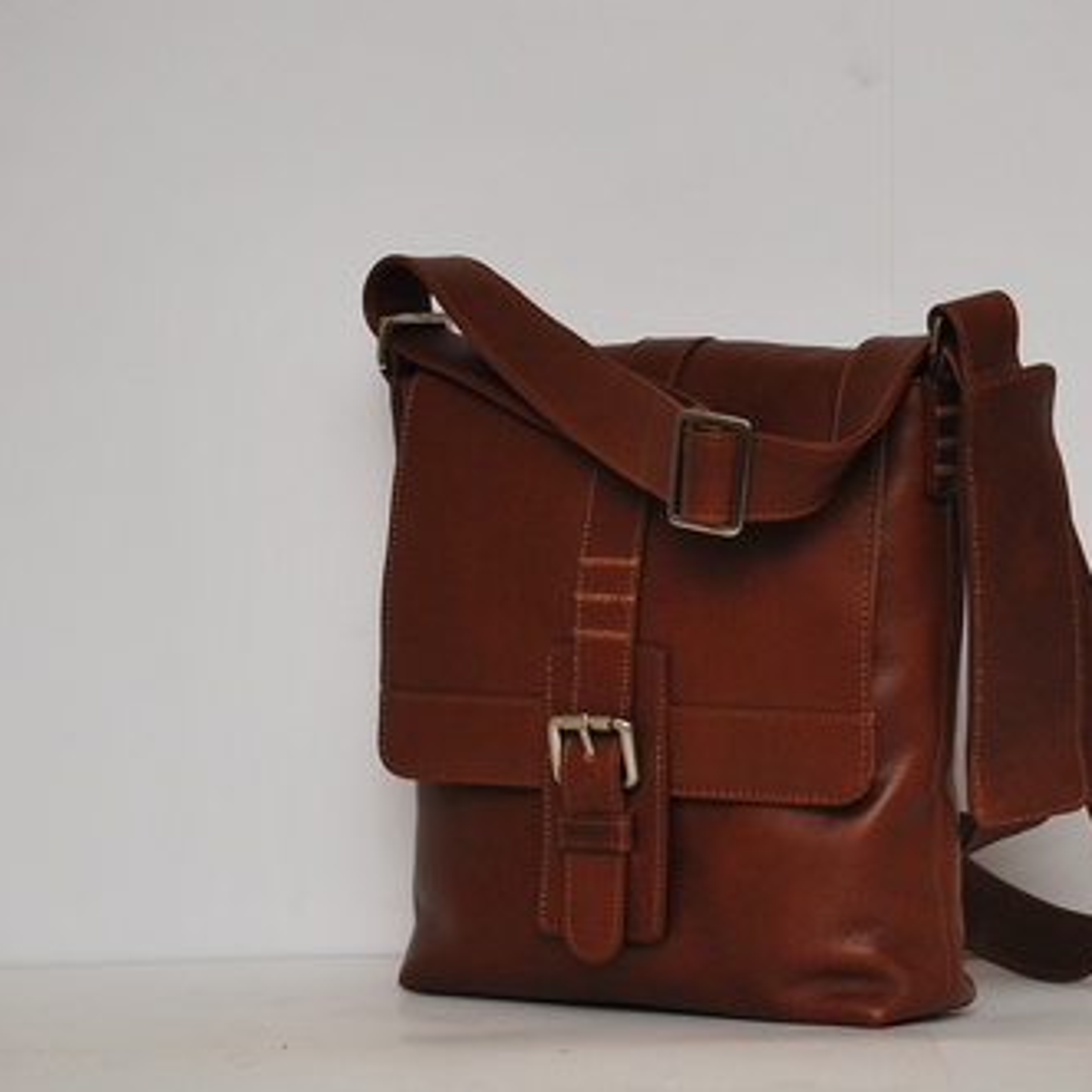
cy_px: 546
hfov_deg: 15.5
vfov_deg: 15.6
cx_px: 716
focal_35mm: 112
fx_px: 3997
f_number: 5.6
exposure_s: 1/125
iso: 400
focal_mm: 58
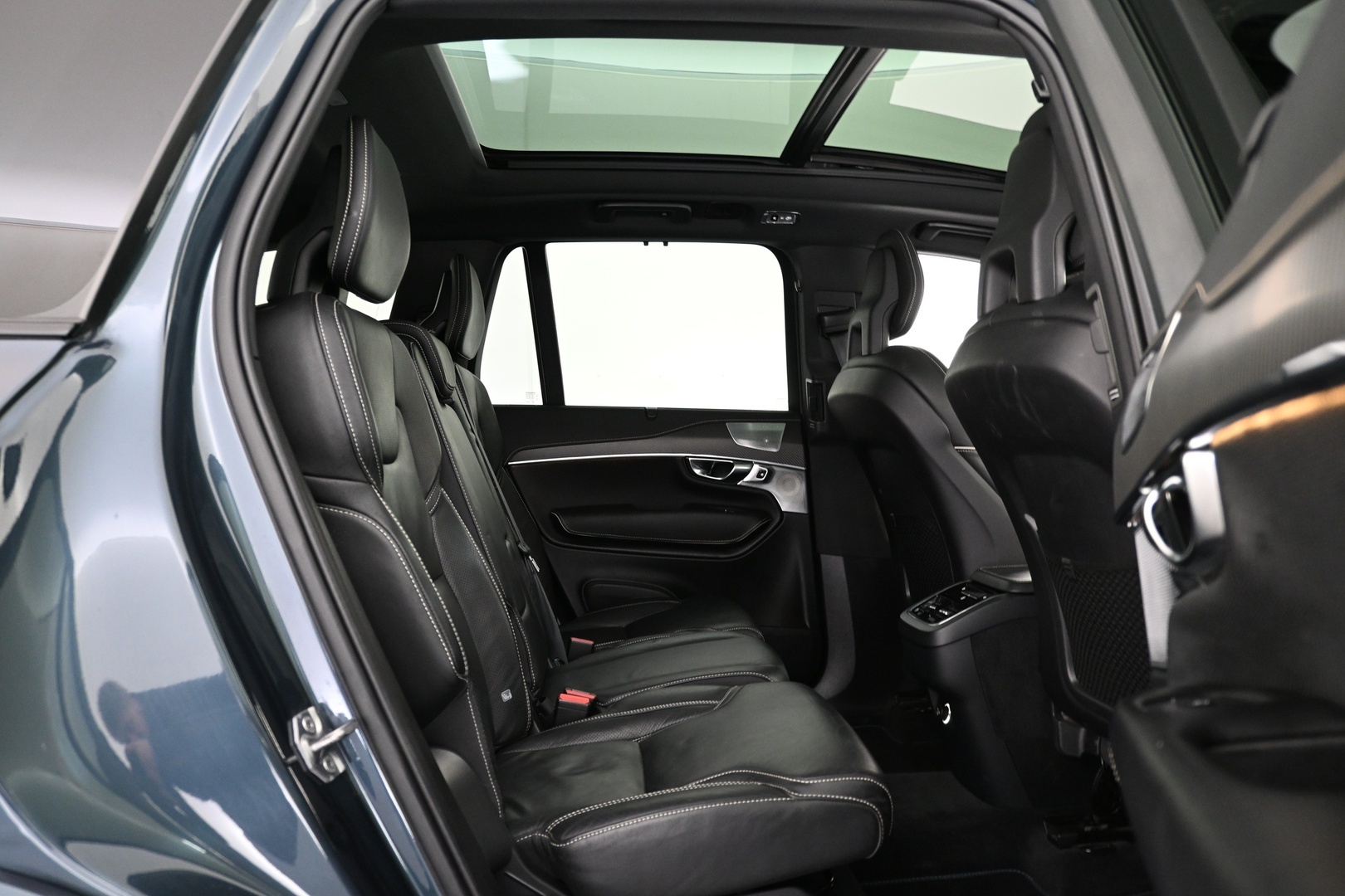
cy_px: 448
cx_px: 672
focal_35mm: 26
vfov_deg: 49.1
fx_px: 981
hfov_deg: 68.9
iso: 1600
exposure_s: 1/13
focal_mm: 17.5
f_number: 3.5
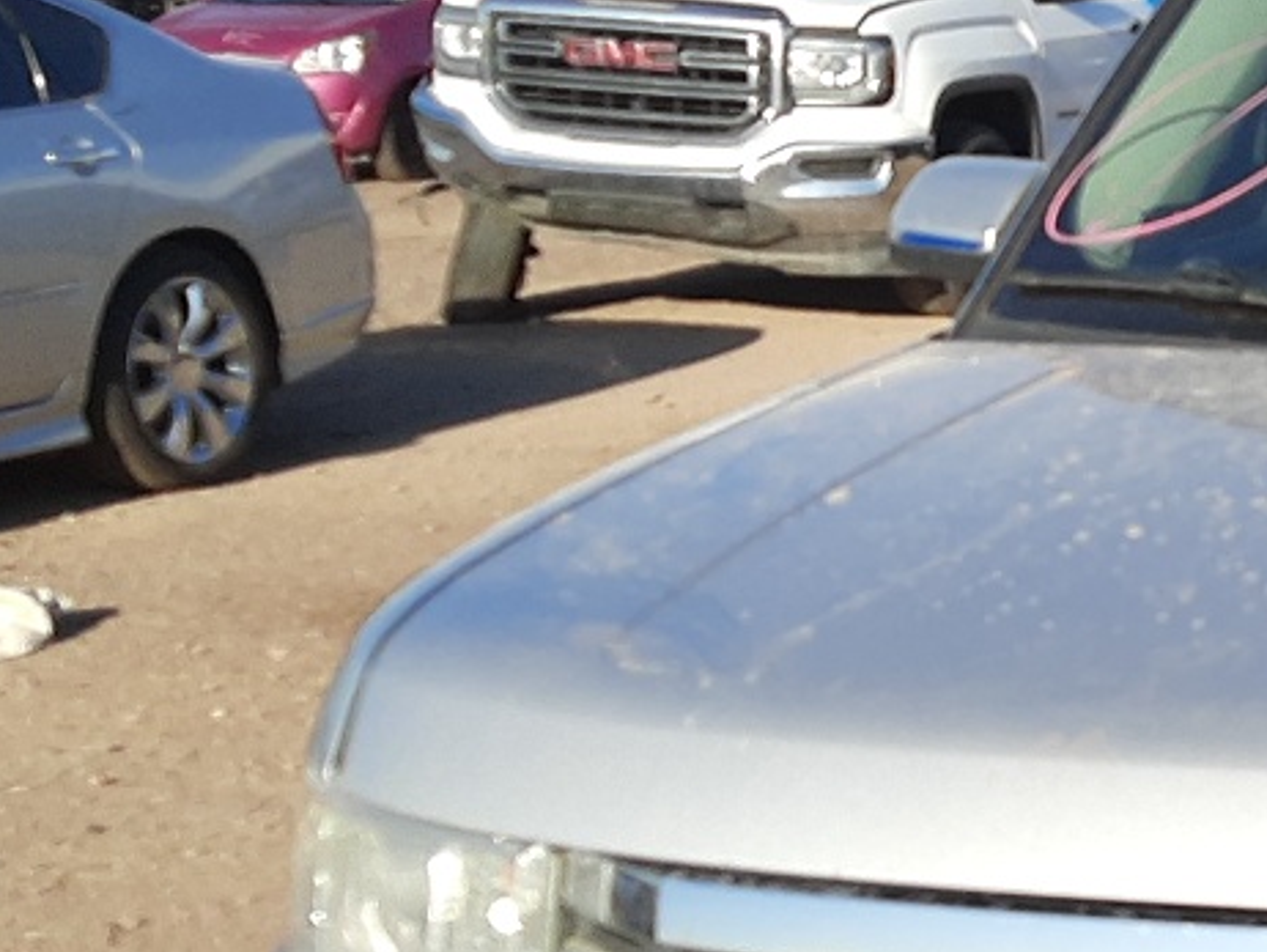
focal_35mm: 90
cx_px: 1884
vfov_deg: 16.4
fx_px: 3296
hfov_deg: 19.1
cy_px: 502
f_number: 1.7
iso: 40
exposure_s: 1/2000
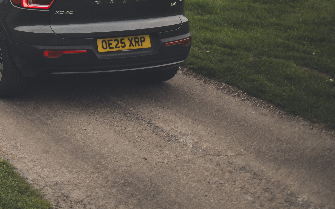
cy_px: -146
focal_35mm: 79
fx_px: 721
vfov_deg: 14.8
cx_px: -186
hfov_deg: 21.4
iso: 320
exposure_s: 1/640
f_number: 1.4
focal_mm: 24
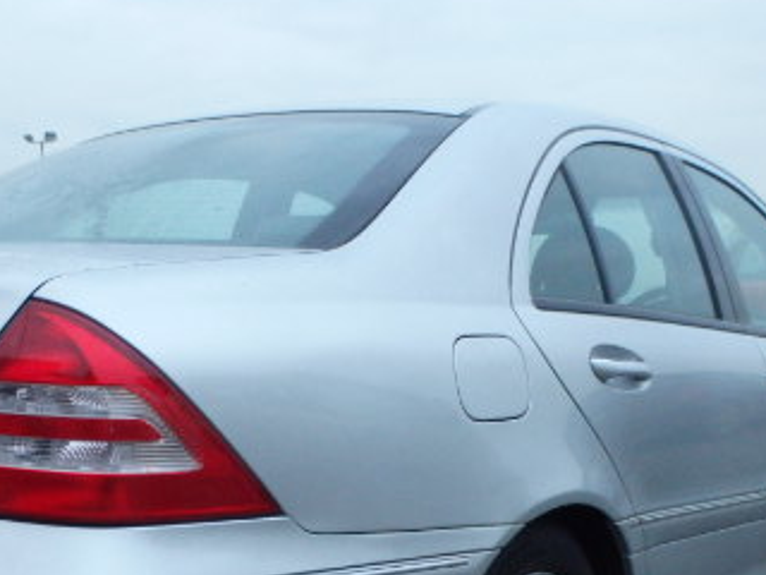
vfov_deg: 25.4
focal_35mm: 56
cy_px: 501
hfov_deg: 34.1
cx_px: 261
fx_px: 1239
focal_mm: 5
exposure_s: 1/30
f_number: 3.9
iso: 500
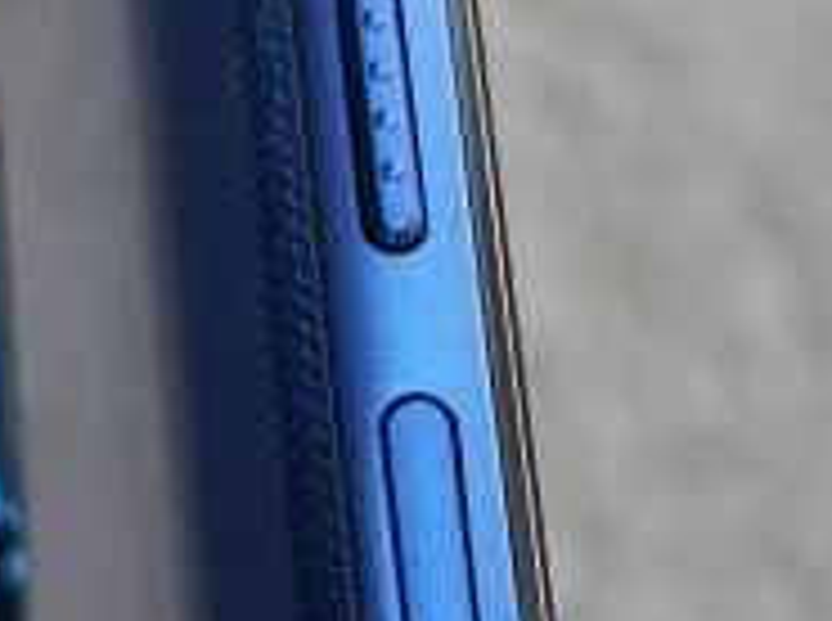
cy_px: 441
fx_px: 4366
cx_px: 364
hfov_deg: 10.9
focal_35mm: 182
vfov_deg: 8.1
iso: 50
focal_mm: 5.56
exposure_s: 1/341
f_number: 1.6
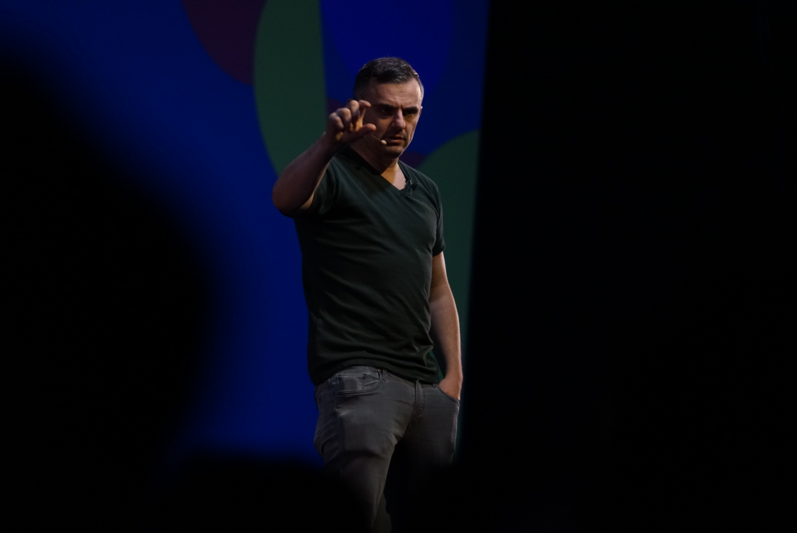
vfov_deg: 5.7
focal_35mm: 240
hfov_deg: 8.6
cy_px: 266
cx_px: 398
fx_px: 5317
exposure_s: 1/160
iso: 2000
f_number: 6.3
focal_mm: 240
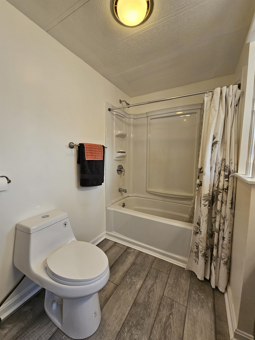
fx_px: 128
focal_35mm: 13
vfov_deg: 106.2
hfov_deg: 89.9
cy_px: 170
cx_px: 128
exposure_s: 1/60
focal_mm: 2.2
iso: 200
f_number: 2.2
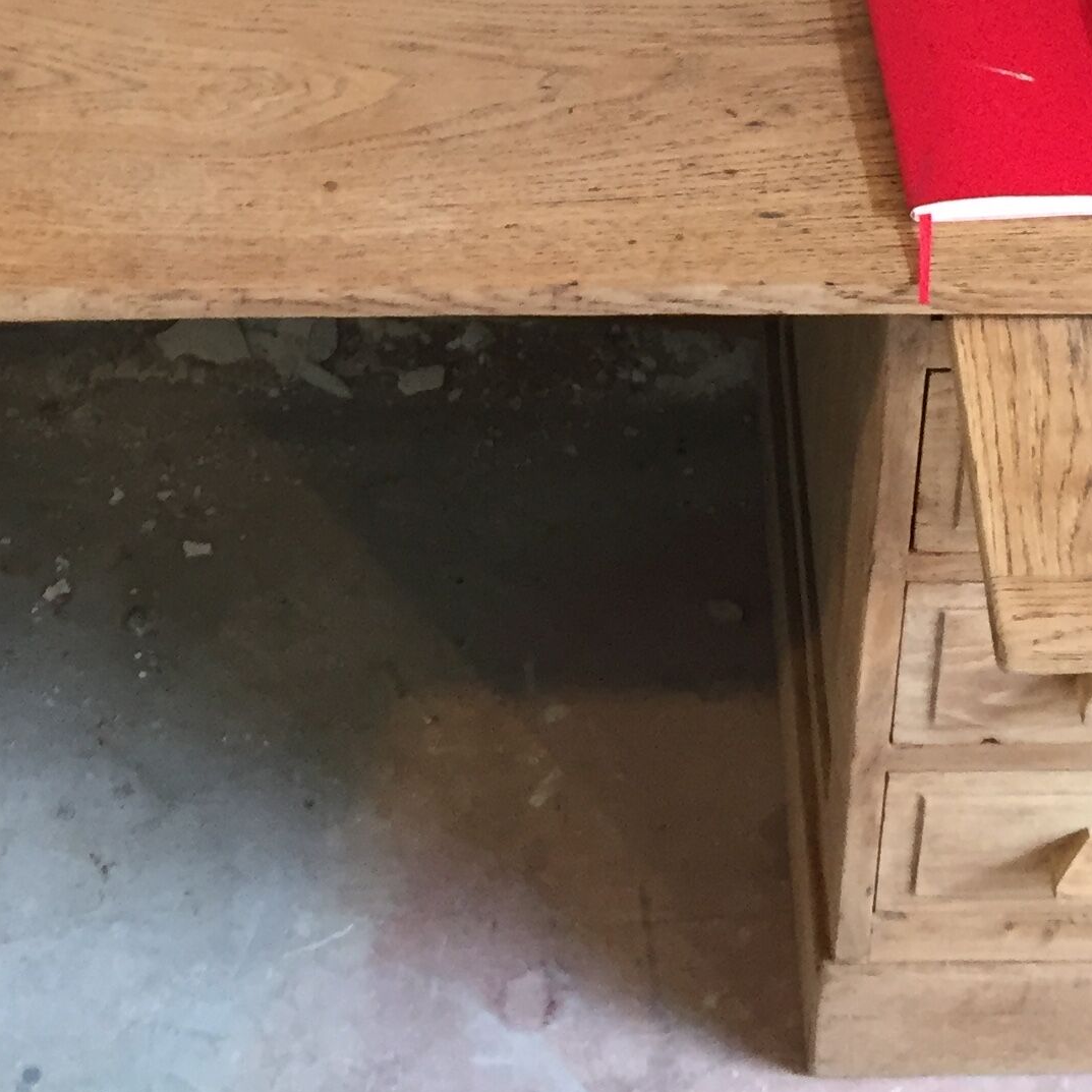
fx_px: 2784
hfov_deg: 22.2
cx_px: 557
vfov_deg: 20.0
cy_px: -408
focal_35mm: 78
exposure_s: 1/33
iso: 125
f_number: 2.2
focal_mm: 4.15
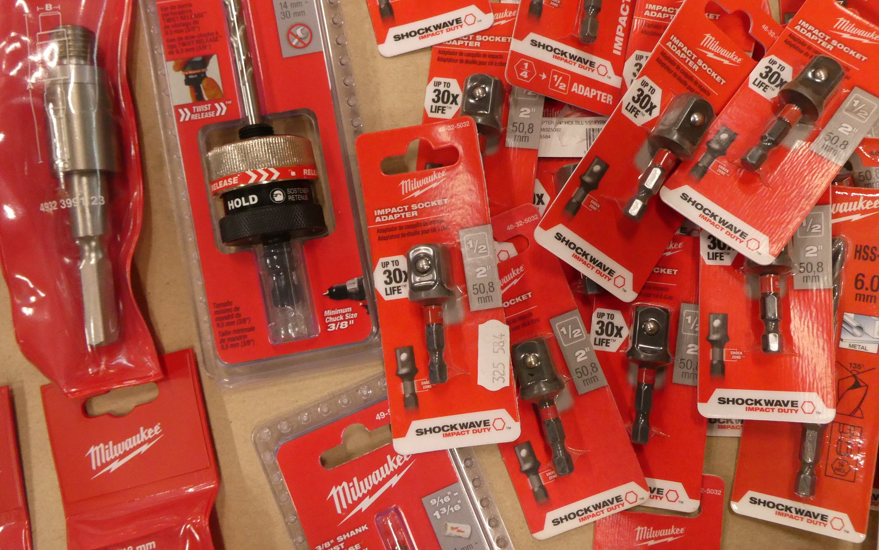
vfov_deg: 38.3
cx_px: 516
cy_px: 258
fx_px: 791
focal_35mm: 33
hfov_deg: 57.8
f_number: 3.4
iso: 400
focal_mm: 4.7
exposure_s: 1/80
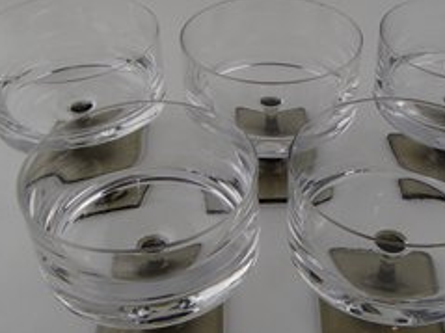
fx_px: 681
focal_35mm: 53
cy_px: 180
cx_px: 267
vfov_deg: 27.5
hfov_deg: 36.1
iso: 125
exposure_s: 1/160
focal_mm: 6.64
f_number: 4.7
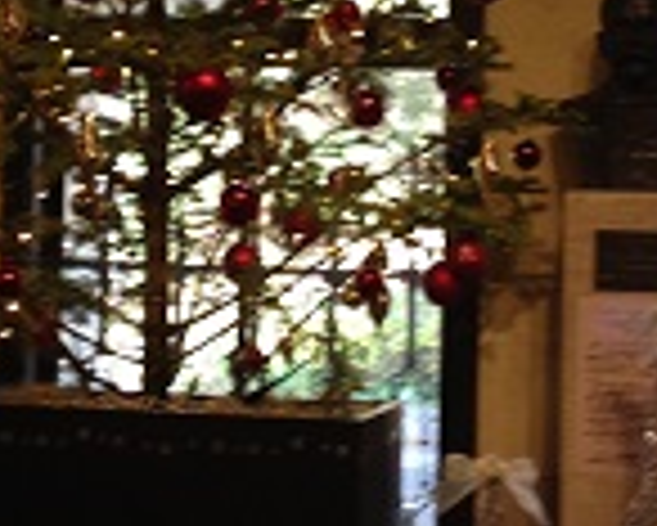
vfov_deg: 14.3
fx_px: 2101
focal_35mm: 108
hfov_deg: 17.7
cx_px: 180
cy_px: 166
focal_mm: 4.12
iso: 50
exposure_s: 1/24
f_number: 2.4
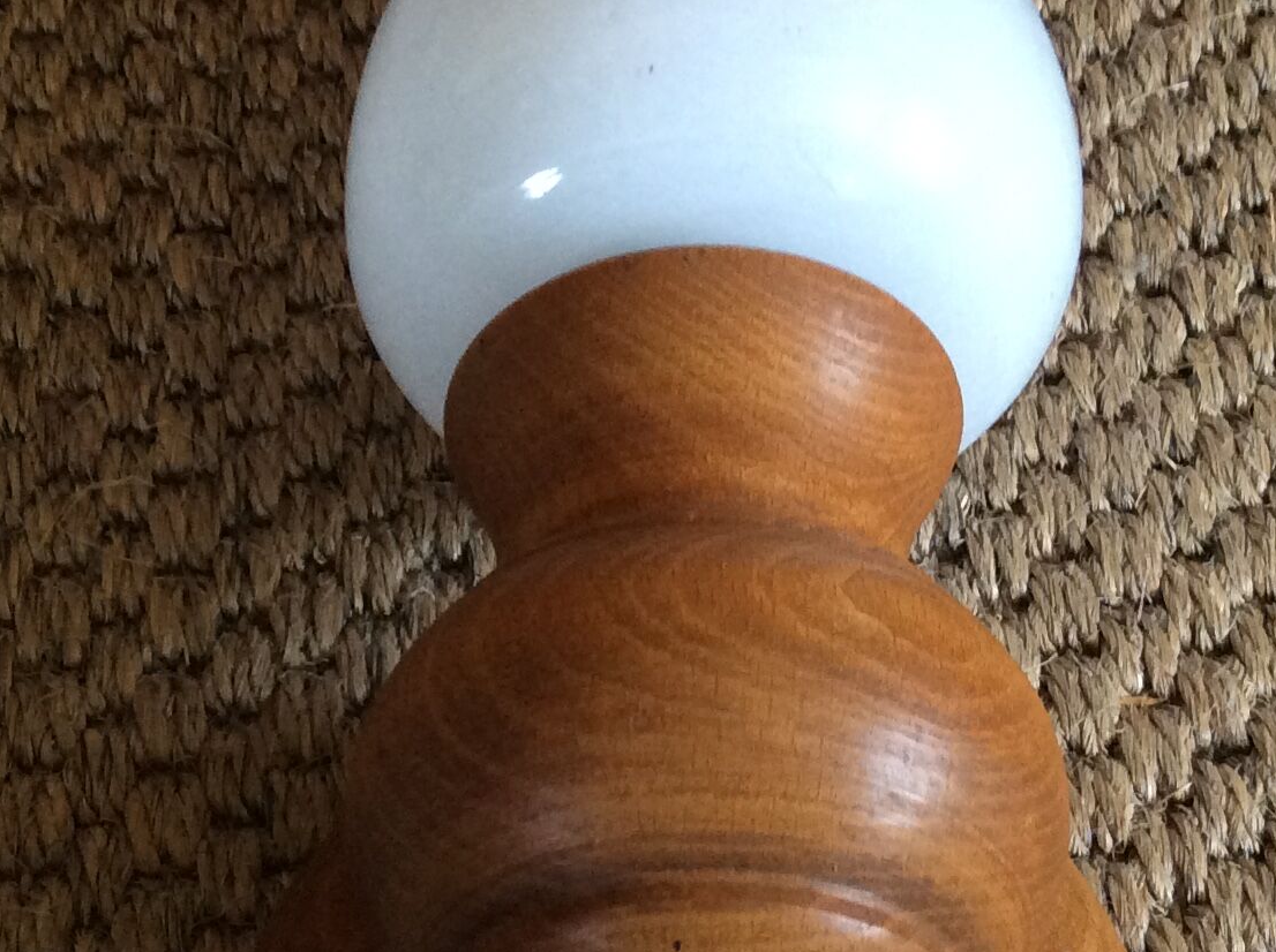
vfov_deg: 19.6
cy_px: 523
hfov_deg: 26.0
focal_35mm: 75
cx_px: 644
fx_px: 2760
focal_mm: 3.3
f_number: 2.4
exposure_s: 1/25
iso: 125
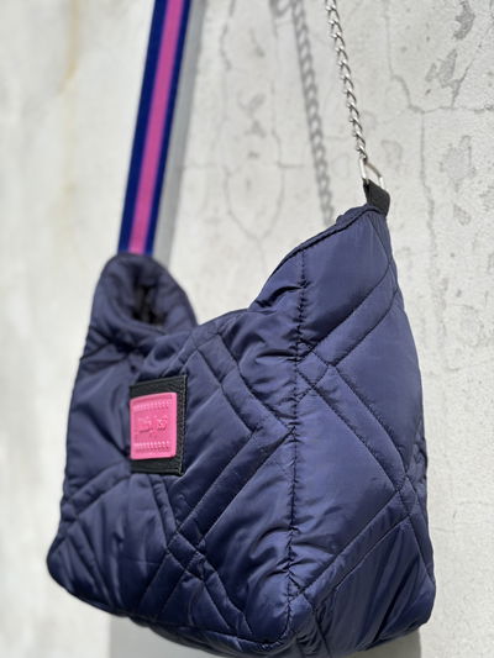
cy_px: 329
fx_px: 989
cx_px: 247
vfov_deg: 36.8
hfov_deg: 28.0
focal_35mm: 52
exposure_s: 1/2571
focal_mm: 5.96
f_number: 1.6
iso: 32
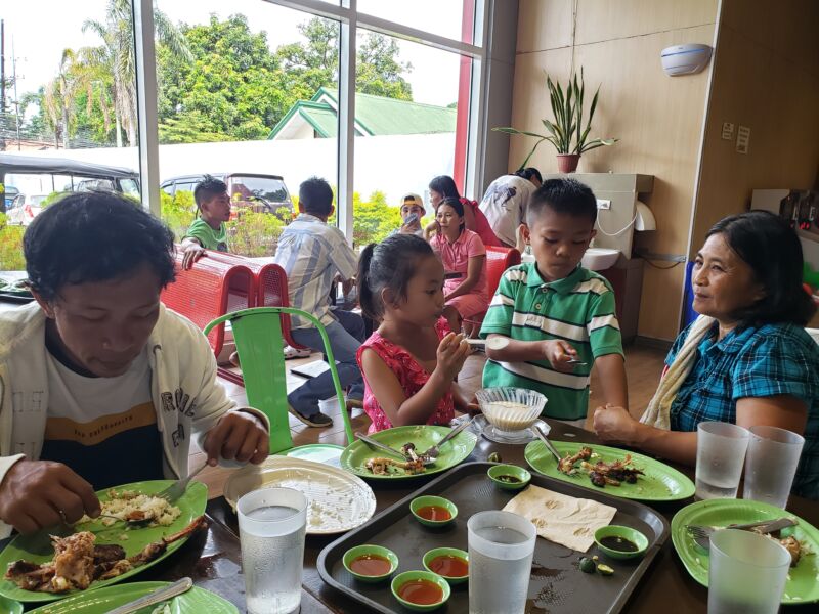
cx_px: 410
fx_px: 615
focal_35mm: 26
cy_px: 307
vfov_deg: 53.1
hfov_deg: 67.3
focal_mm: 4.3
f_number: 2.4
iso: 64
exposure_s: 1/60
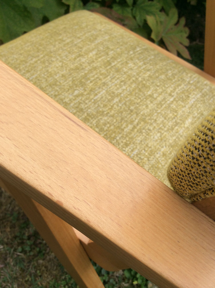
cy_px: 144
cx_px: 108
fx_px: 266
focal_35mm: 32
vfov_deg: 56.9
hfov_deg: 44.1
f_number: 2.4
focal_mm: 3.3
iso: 32
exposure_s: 1/665
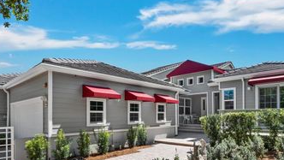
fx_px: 173
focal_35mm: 23
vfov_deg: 48.4
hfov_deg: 77.6
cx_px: 174
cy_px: 112
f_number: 11
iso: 320
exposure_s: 1/200
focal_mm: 7
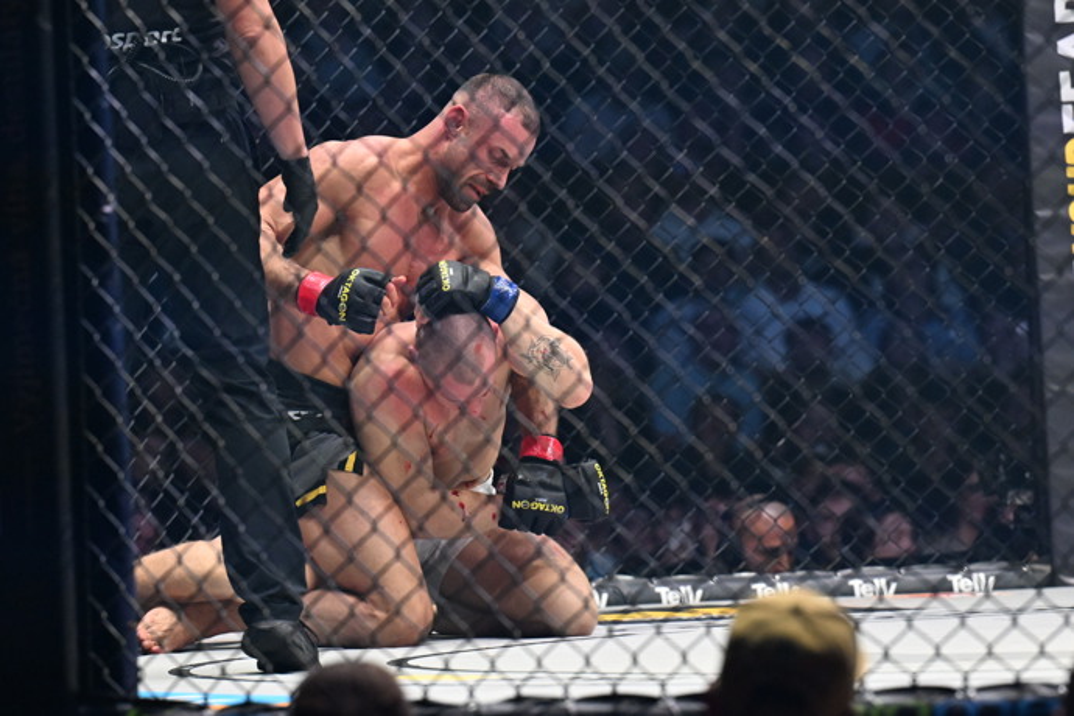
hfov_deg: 6.9
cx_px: 537
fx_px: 8949
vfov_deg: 4.6
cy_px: 358
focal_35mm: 300
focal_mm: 200
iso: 5000
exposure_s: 1/2000
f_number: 4
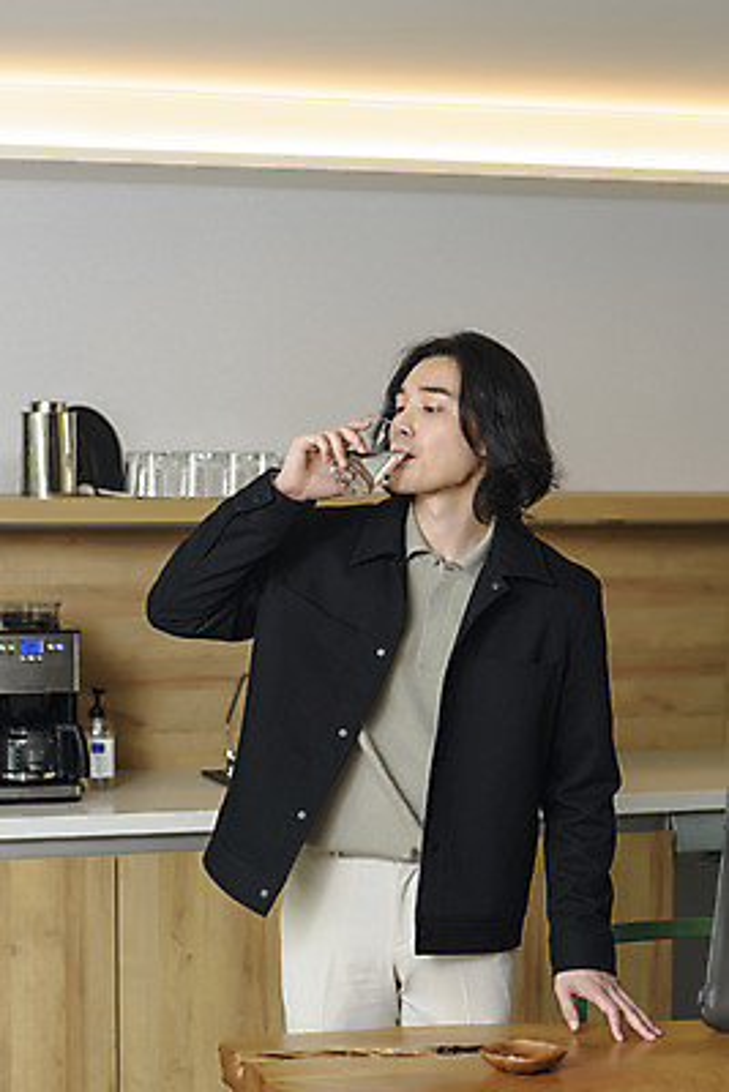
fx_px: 2124
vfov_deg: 28.8
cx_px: 364
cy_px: 546
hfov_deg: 19.5
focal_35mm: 70
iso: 200
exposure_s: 1/125
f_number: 4
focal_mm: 70
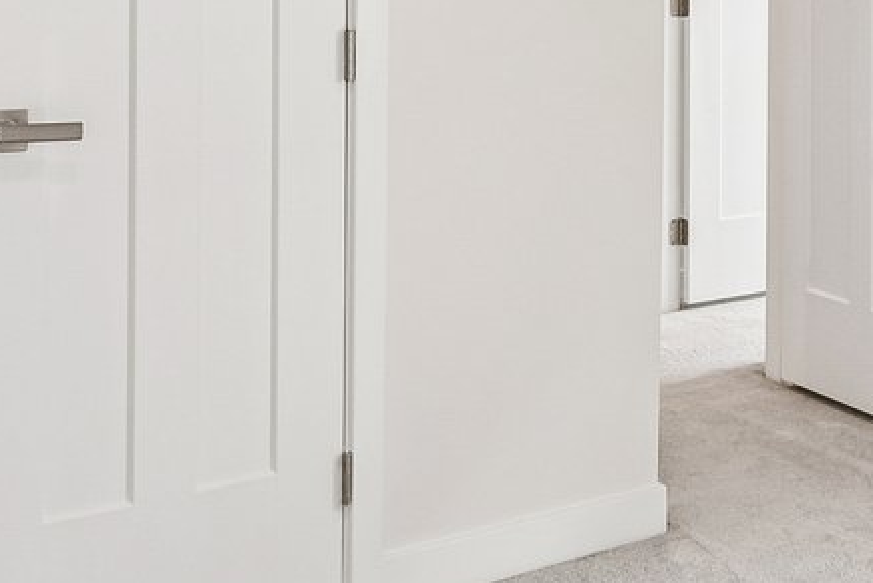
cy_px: -51
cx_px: 986
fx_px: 1602
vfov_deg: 19.8
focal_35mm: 66
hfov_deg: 27.6
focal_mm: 14
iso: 100
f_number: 8
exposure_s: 1/30
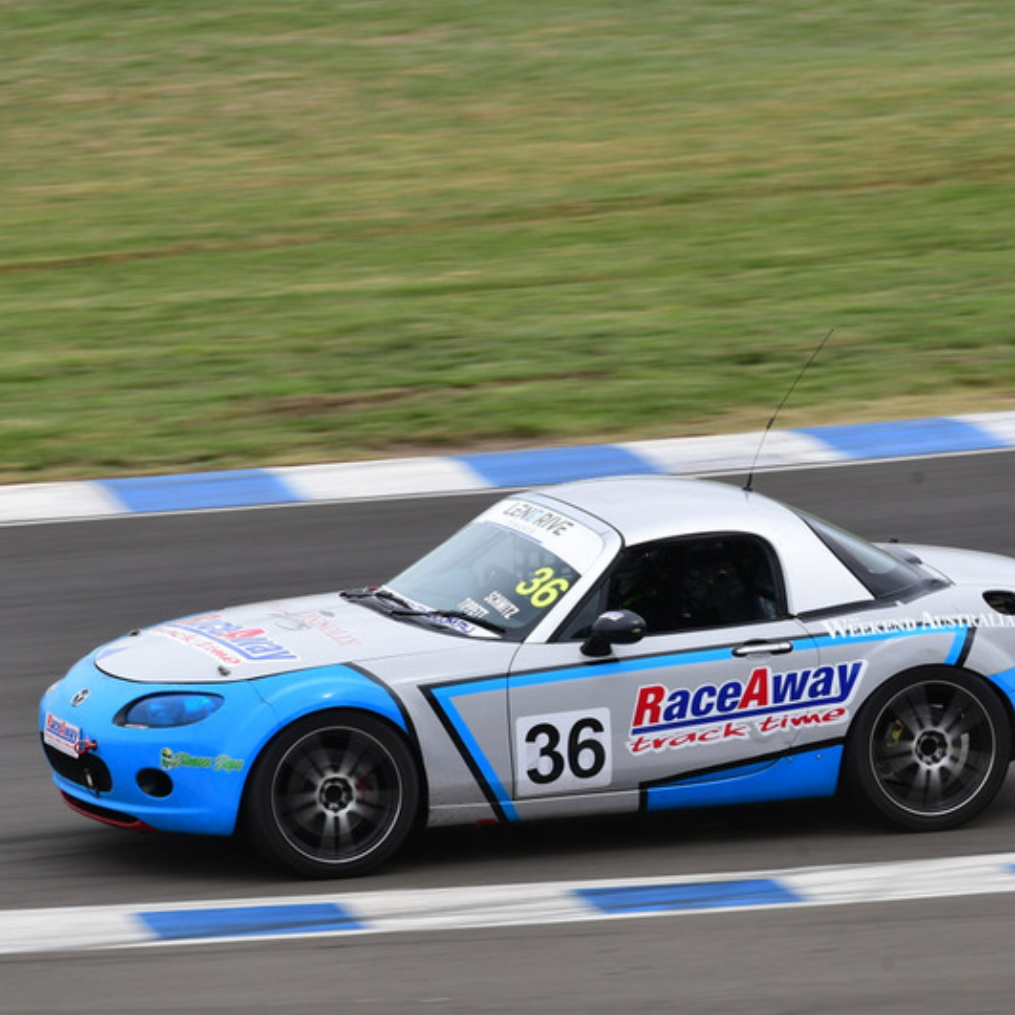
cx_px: 520
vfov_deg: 3.1
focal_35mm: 557
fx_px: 18478
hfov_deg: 3.1
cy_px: 507
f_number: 13
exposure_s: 1/200
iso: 250
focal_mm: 290
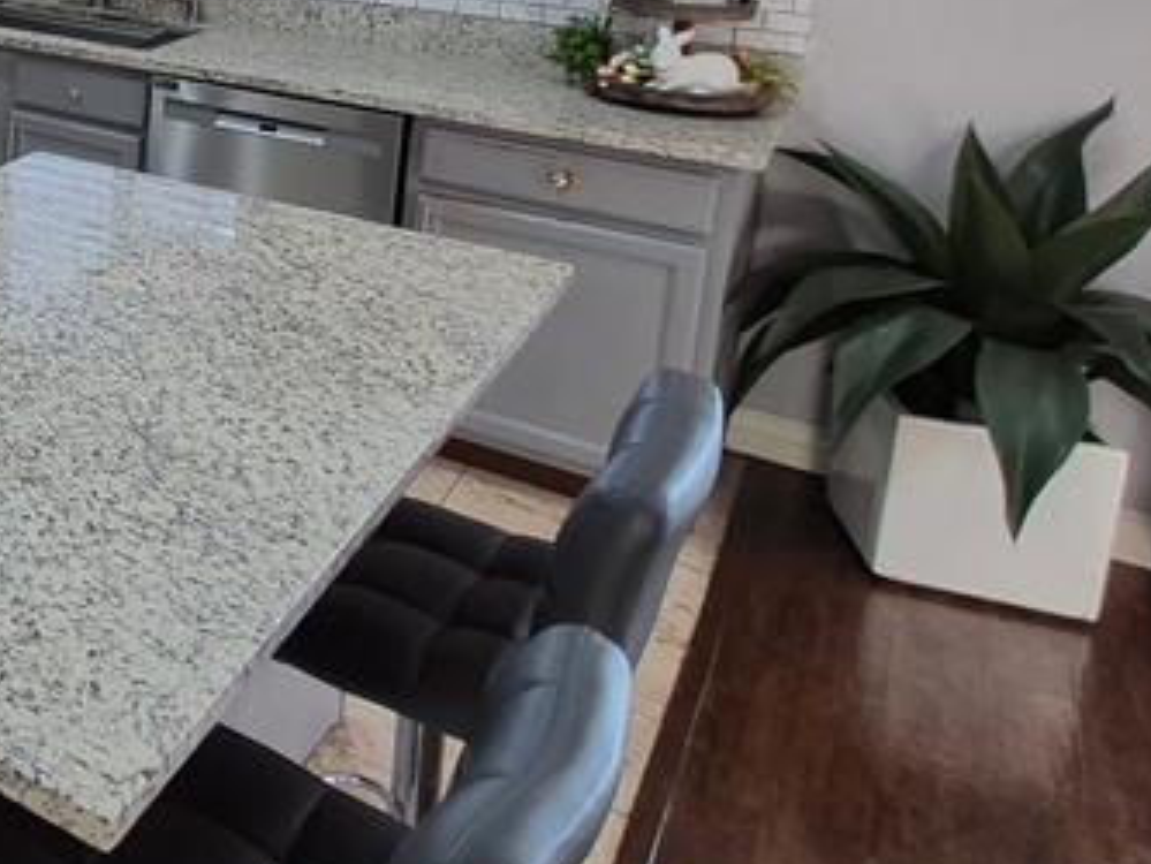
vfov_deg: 32.6
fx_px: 1331
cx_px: -301
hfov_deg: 34.8
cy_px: -28
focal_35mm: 40
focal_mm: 1.74
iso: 160
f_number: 2.2
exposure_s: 1/60
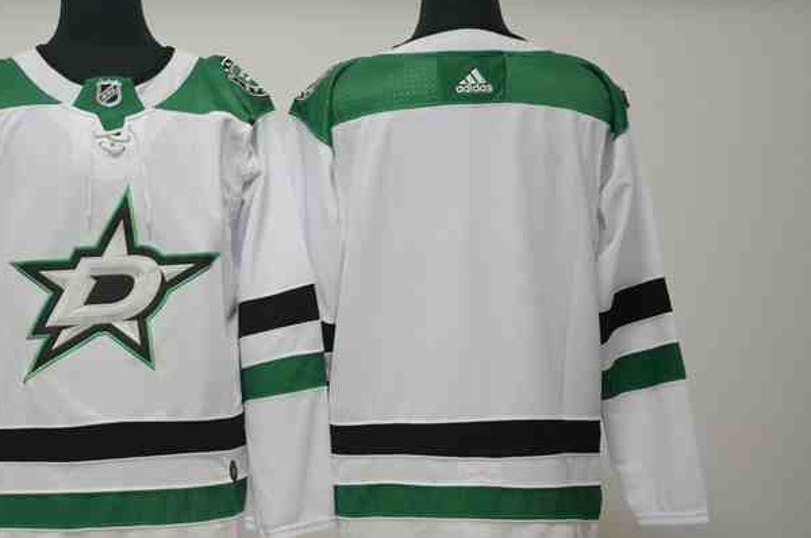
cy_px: 285
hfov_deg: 31.2
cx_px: 274
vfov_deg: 21.2
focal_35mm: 64
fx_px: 1439
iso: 4000
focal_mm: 32
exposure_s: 1/100
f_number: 5
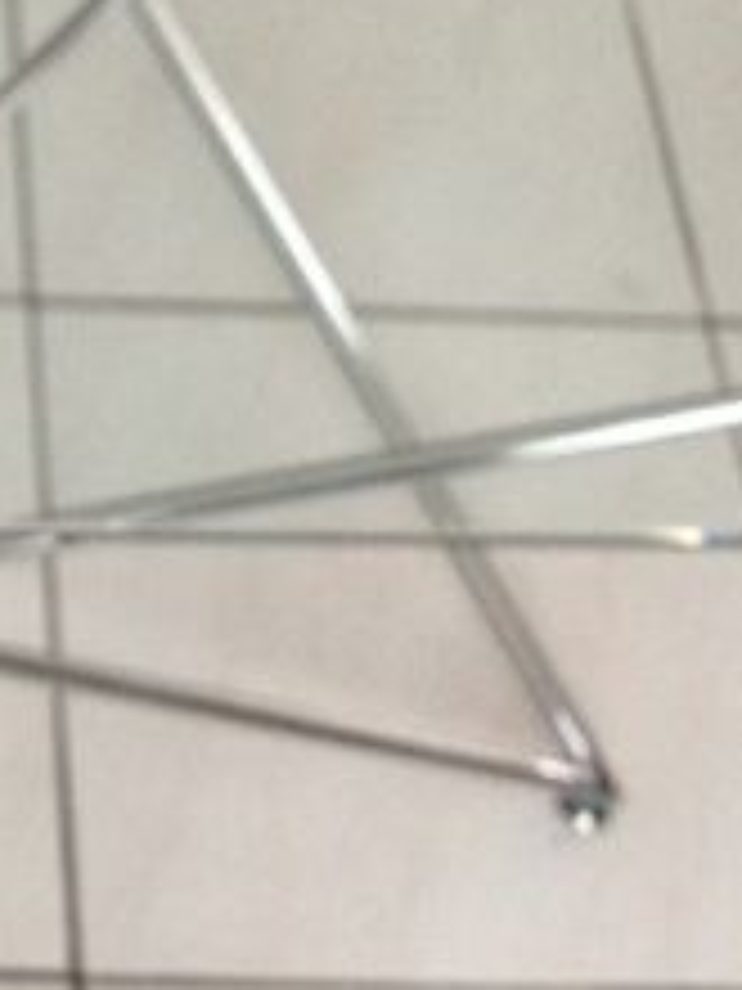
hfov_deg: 13.9
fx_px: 2915
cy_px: 22
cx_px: -234
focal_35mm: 102
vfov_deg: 18.8
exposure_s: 1/20
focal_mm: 4.28
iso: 250
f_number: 2.4
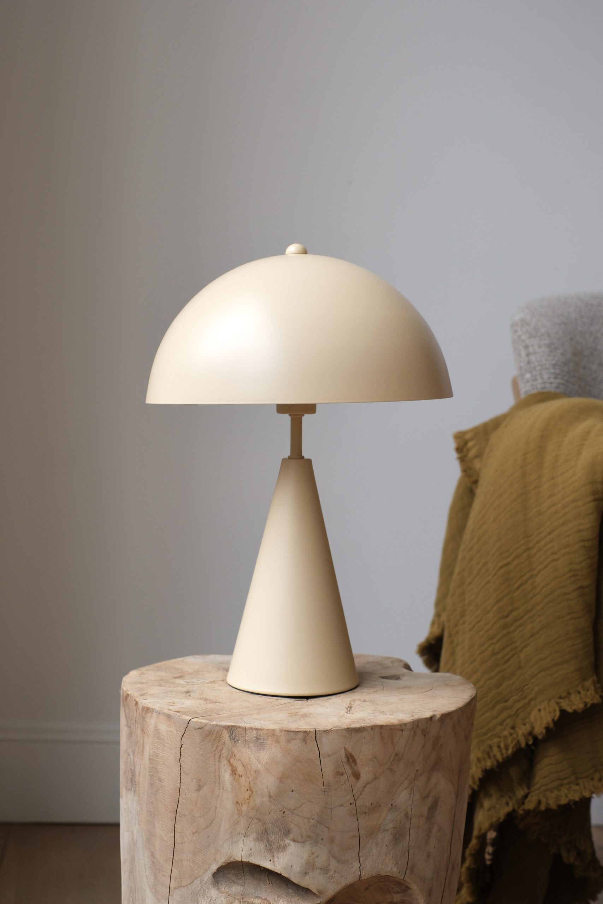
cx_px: 302
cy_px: 452
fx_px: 1331
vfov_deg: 37.5
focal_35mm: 53
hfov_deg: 25.5
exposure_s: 1/52
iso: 250
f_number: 2.8
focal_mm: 35
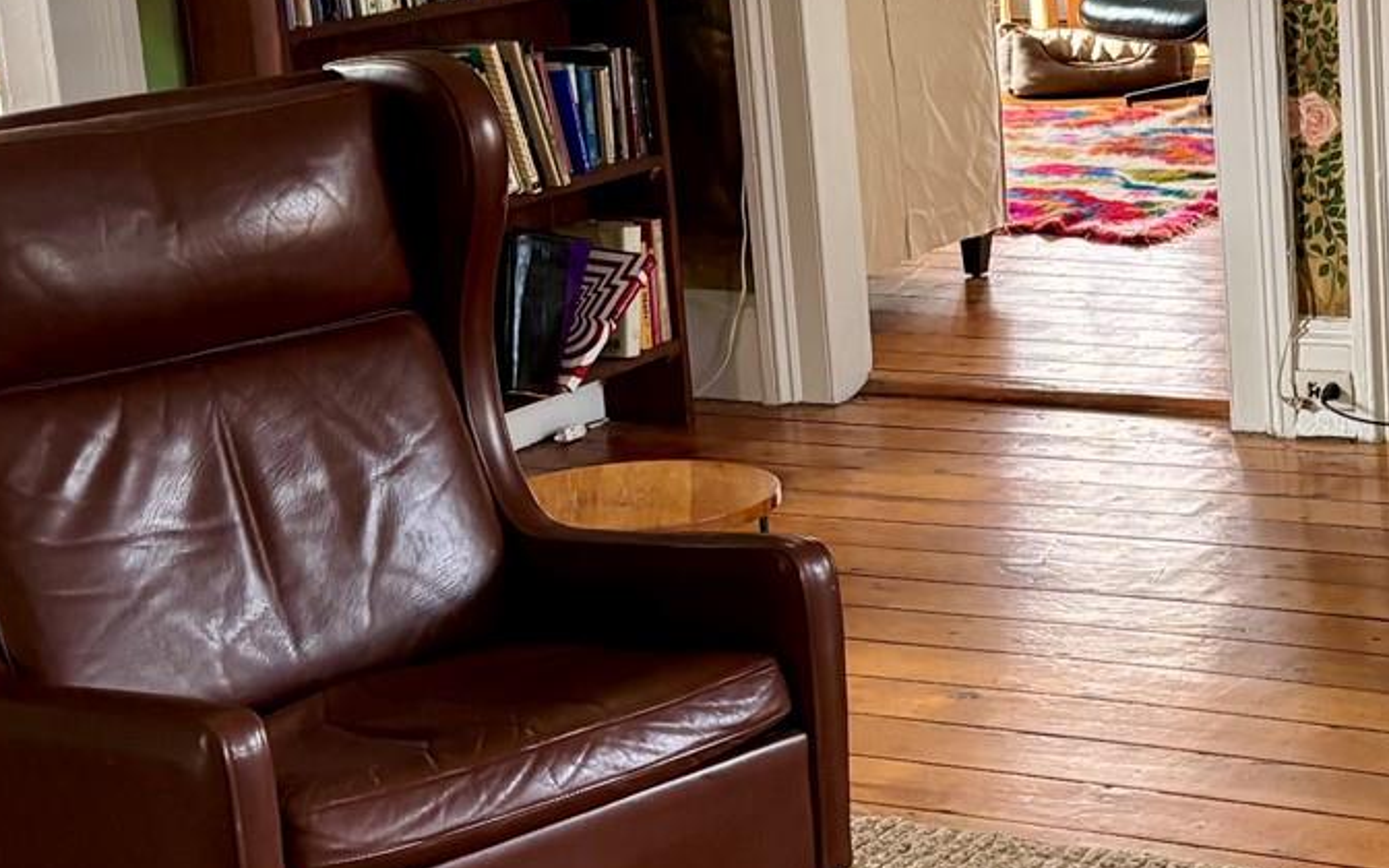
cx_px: 1463
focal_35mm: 84
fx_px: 3180
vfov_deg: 15.5
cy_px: 203
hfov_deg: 23.4
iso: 320
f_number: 1.6
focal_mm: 5.96
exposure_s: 1/60
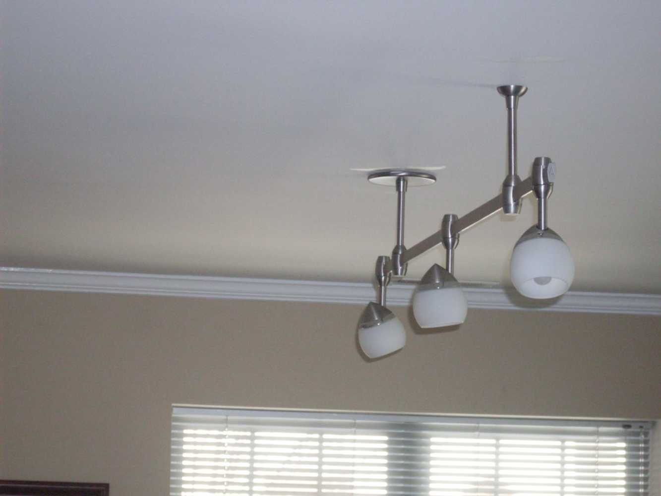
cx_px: 330
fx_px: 2177
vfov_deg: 13.0
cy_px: 248
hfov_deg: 17.3
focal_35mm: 114
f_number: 5.2
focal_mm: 18.9
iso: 240
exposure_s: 1/60
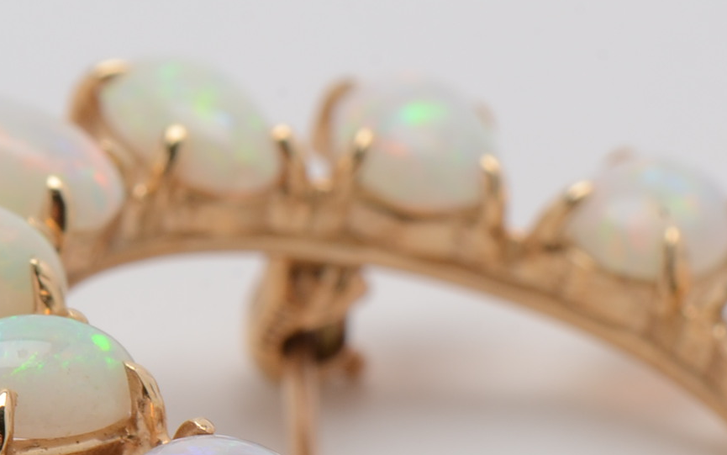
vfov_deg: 3.6
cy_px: 426
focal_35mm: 369
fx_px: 7321
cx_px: 480
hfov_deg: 5.7
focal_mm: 85
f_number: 18
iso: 200
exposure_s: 1/125
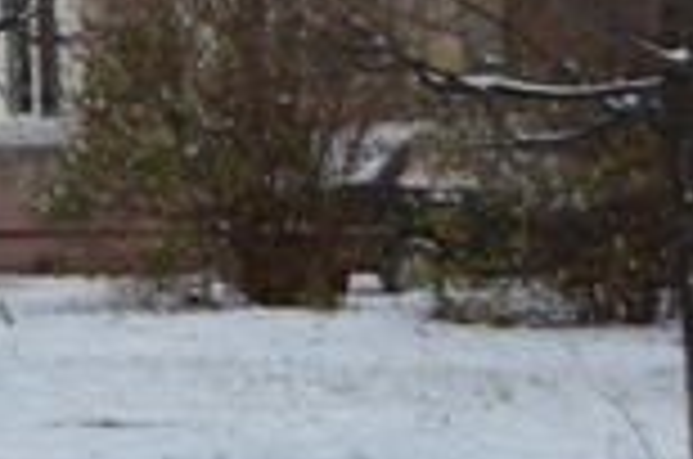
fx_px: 5225
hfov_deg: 7.1
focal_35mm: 272
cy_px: -464
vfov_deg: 4.9
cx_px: -1078
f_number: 4.5
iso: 100
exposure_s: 1/200
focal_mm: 32
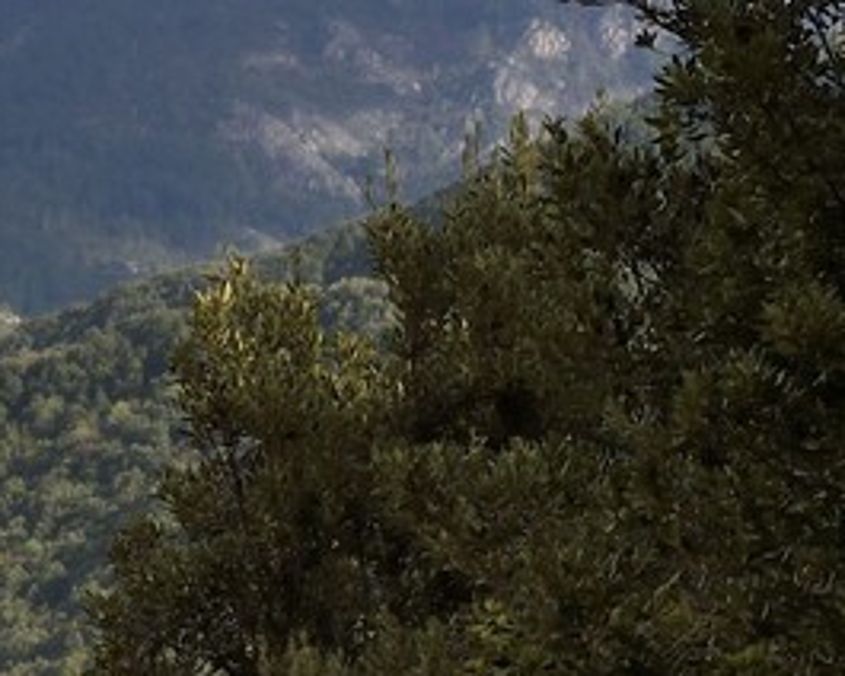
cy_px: 319
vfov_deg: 5.0
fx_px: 7778
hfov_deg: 5.9
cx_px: -1444
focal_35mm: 311
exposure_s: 1/250
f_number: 11
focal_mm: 55
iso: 200
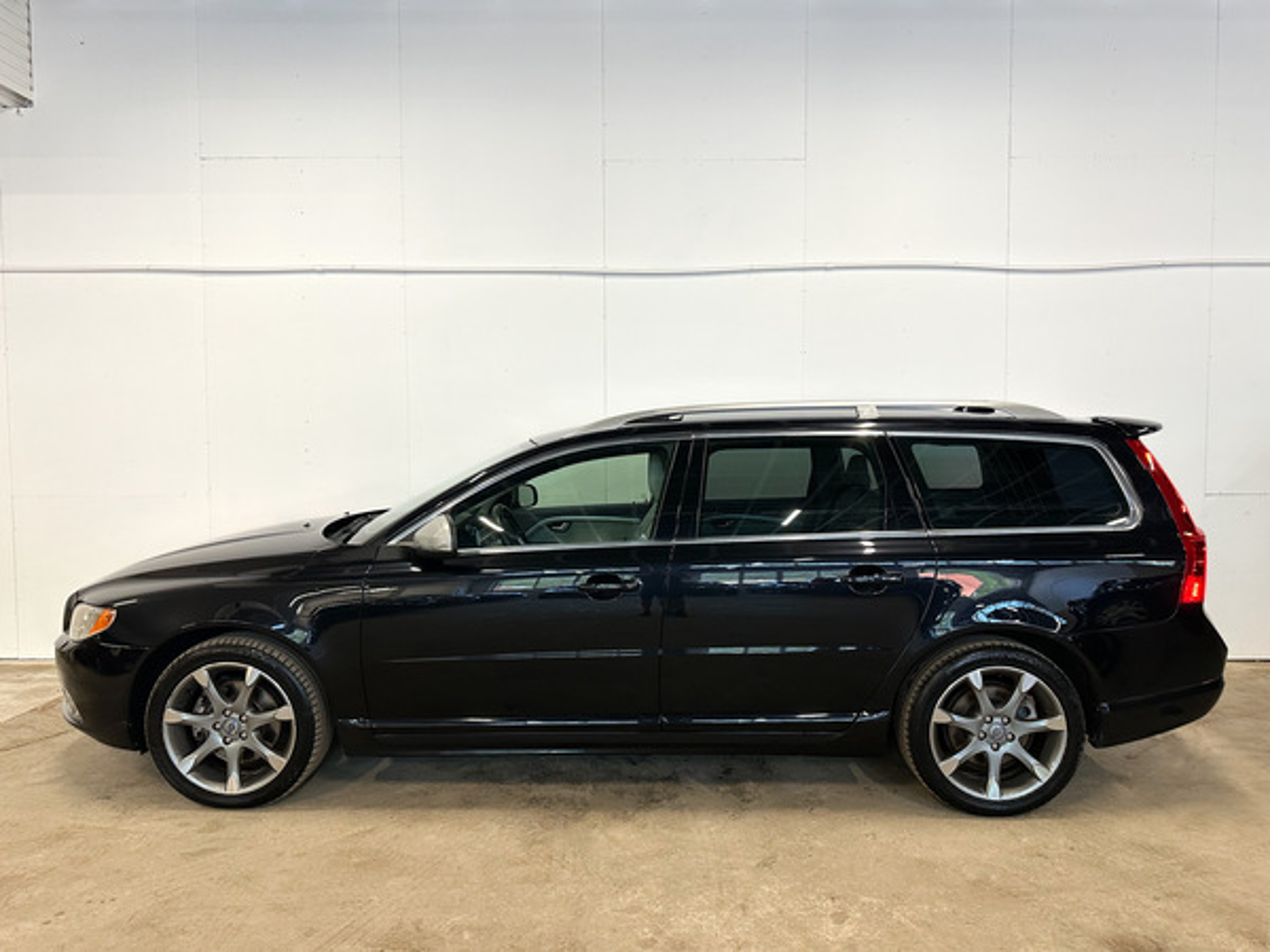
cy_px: 476
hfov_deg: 71.6
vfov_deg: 56.8
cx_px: 635
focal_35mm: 24
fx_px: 881
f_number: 1.8
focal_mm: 6.86
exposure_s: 1/100
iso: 200
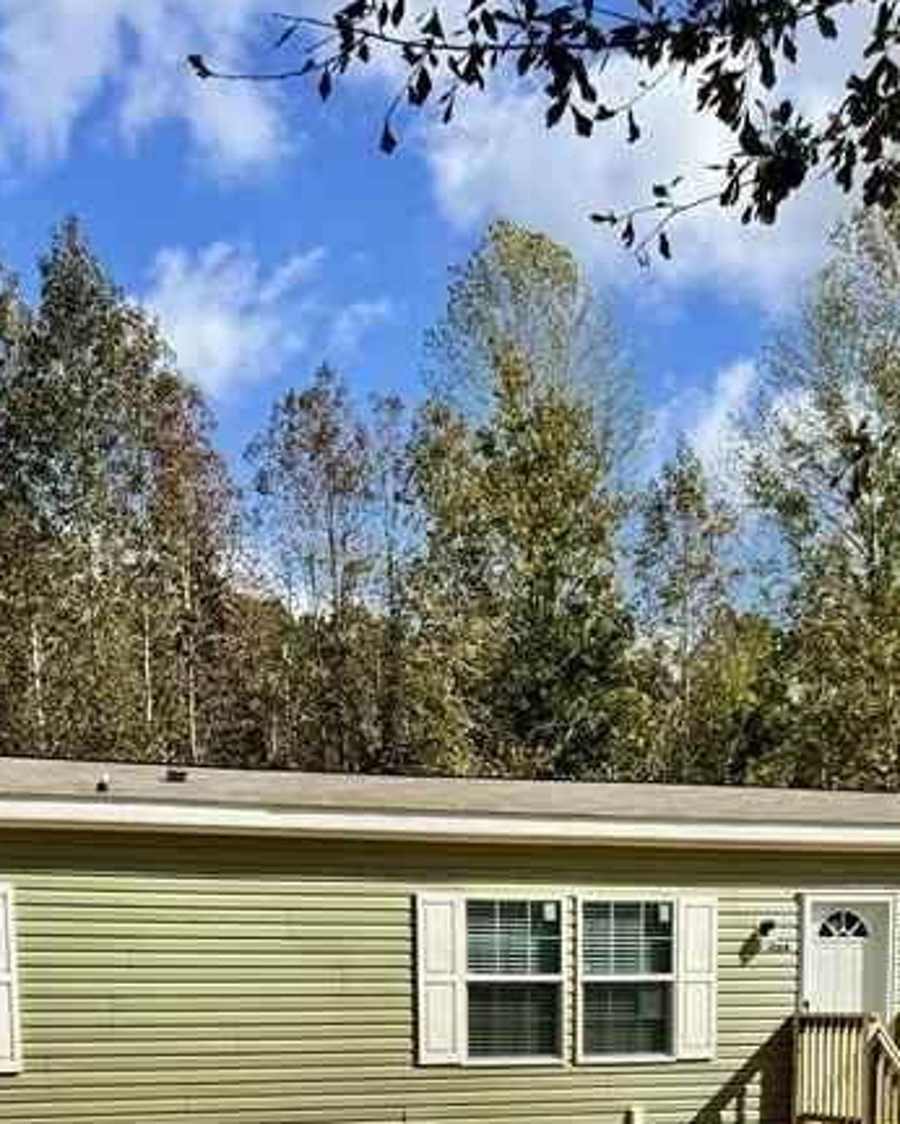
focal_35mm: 52
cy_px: 1199
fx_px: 1730
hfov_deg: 29.1
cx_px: 489
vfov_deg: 32.2
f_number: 1.78
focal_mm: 6.76
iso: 80
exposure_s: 1/4950
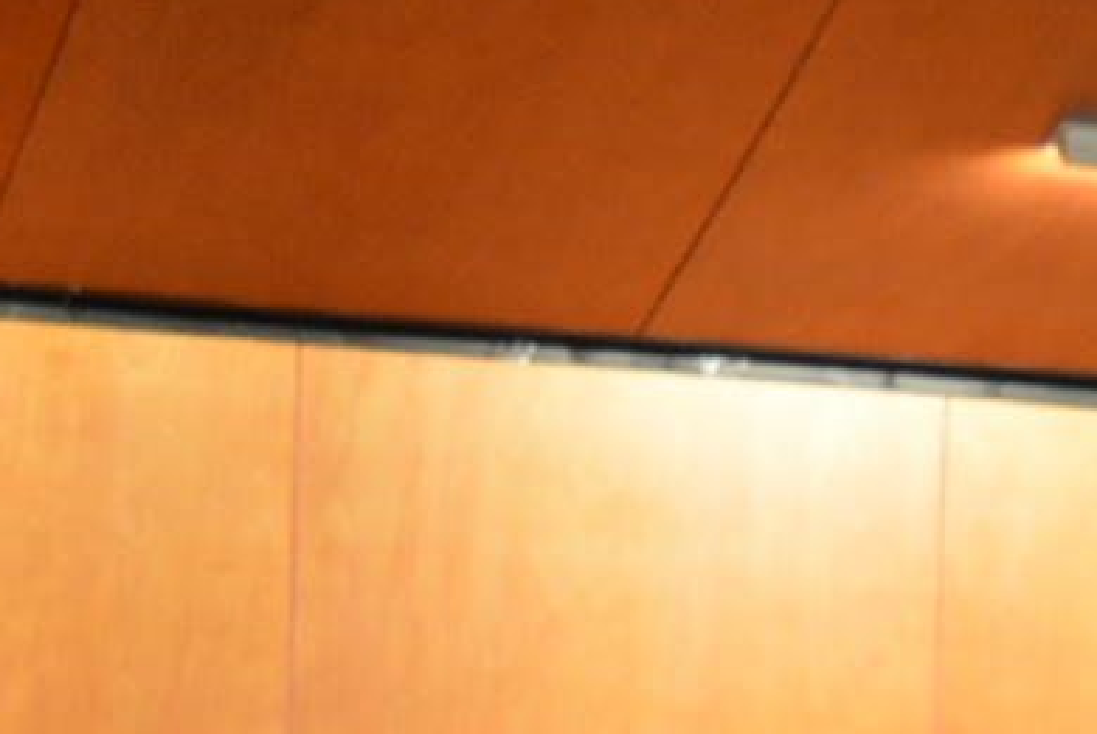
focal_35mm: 288
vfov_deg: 4.6
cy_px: 2354
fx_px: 8781
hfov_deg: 6.7
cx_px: 2903
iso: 400
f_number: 4
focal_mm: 25
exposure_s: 1/10
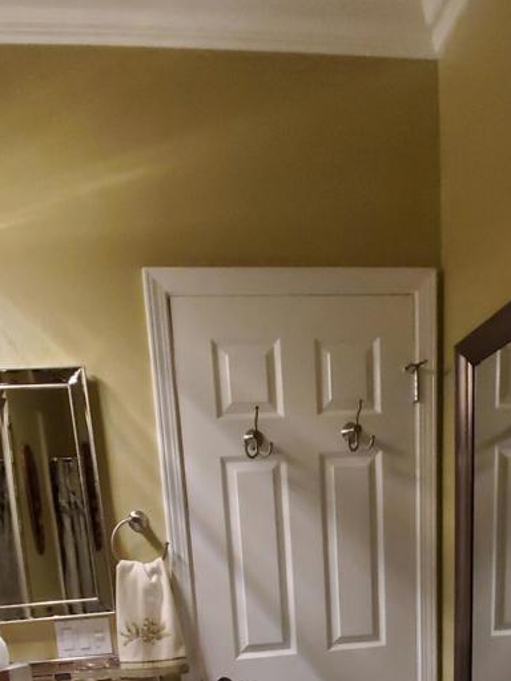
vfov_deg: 55.5
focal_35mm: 26
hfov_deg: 53.1
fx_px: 512
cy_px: 646
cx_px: 259
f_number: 2.2
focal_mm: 1.8
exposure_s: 1/29
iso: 800
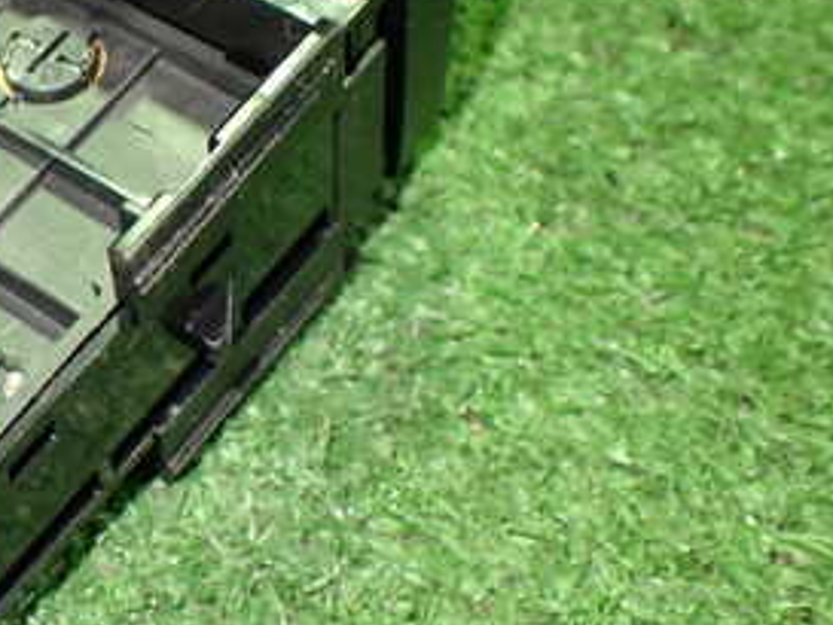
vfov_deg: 22.2
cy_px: 250
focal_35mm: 66
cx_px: -55
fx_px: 1589
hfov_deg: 27.2
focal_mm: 5.4
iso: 800
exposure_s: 1/50
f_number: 2.3
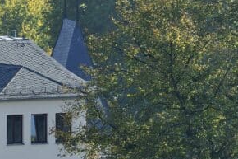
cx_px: -172
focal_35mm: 1035
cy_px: 96
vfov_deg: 1.3
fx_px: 6838
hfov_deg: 2.0
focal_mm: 300
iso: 200
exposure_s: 1/160
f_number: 6.3
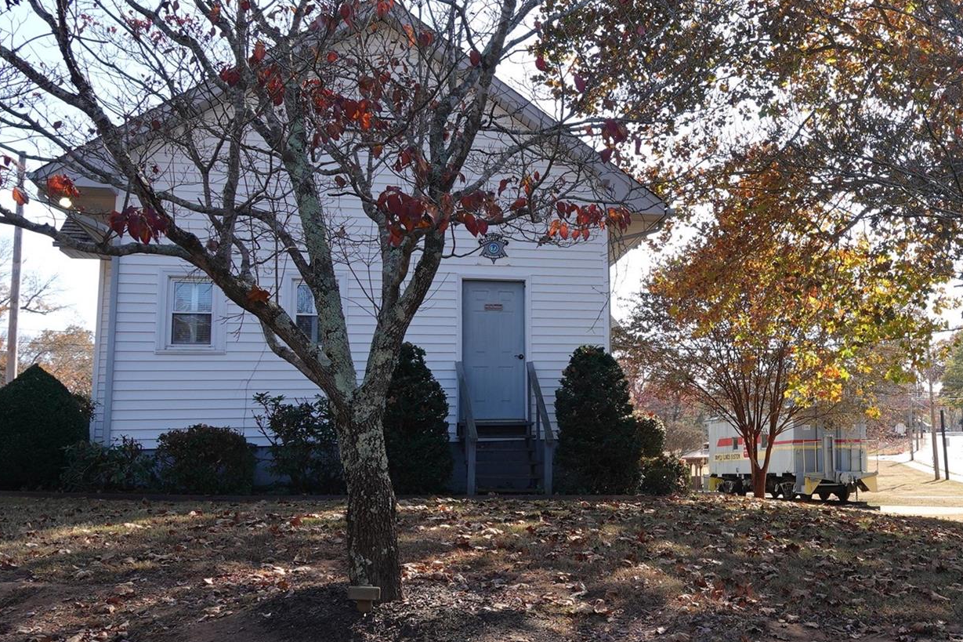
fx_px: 1070
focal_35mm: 40
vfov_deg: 33.4
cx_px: 779
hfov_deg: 45.8
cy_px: 330
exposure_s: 1/250
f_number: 4
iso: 100
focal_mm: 8.8
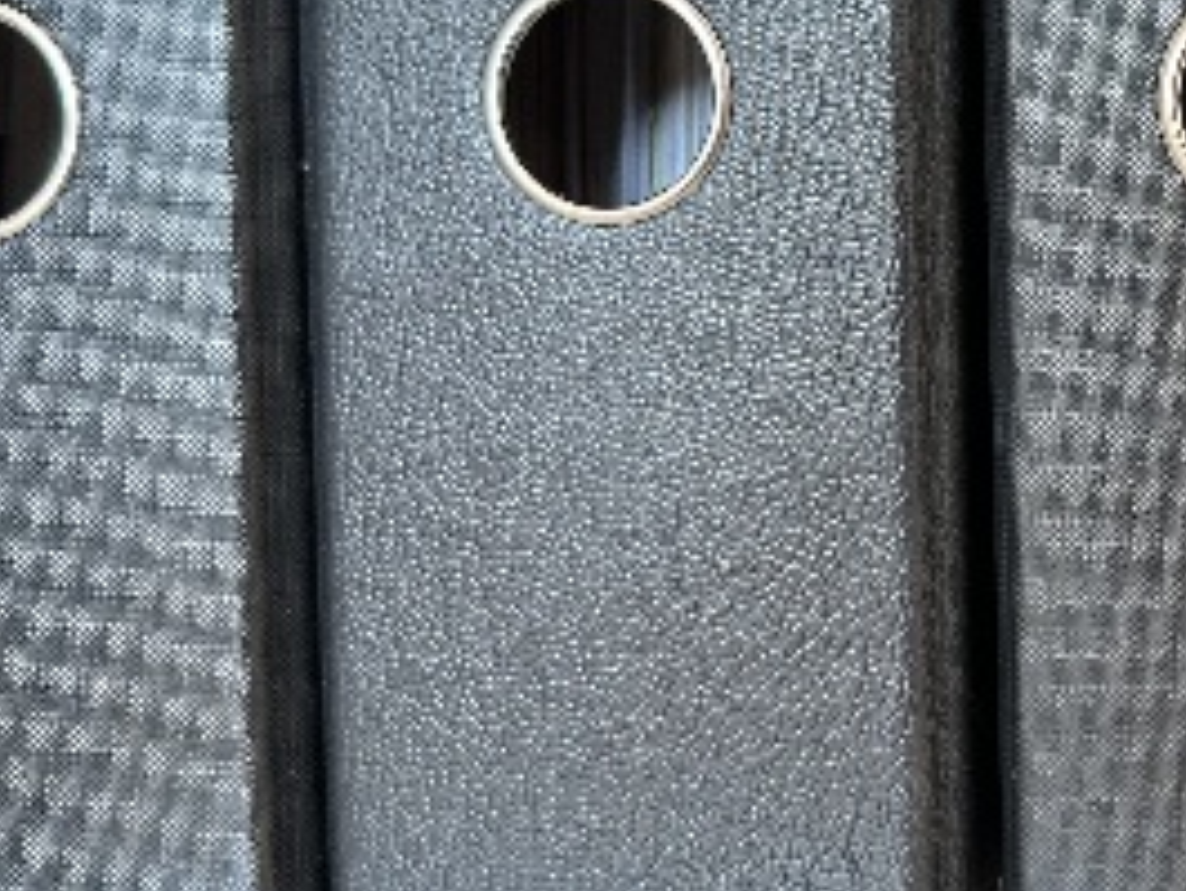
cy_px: 246
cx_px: 1141
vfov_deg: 25.0
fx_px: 1988
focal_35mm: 58
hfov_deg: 31.1
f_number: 1.78
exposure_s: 1/121
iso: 200
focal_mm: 6.86
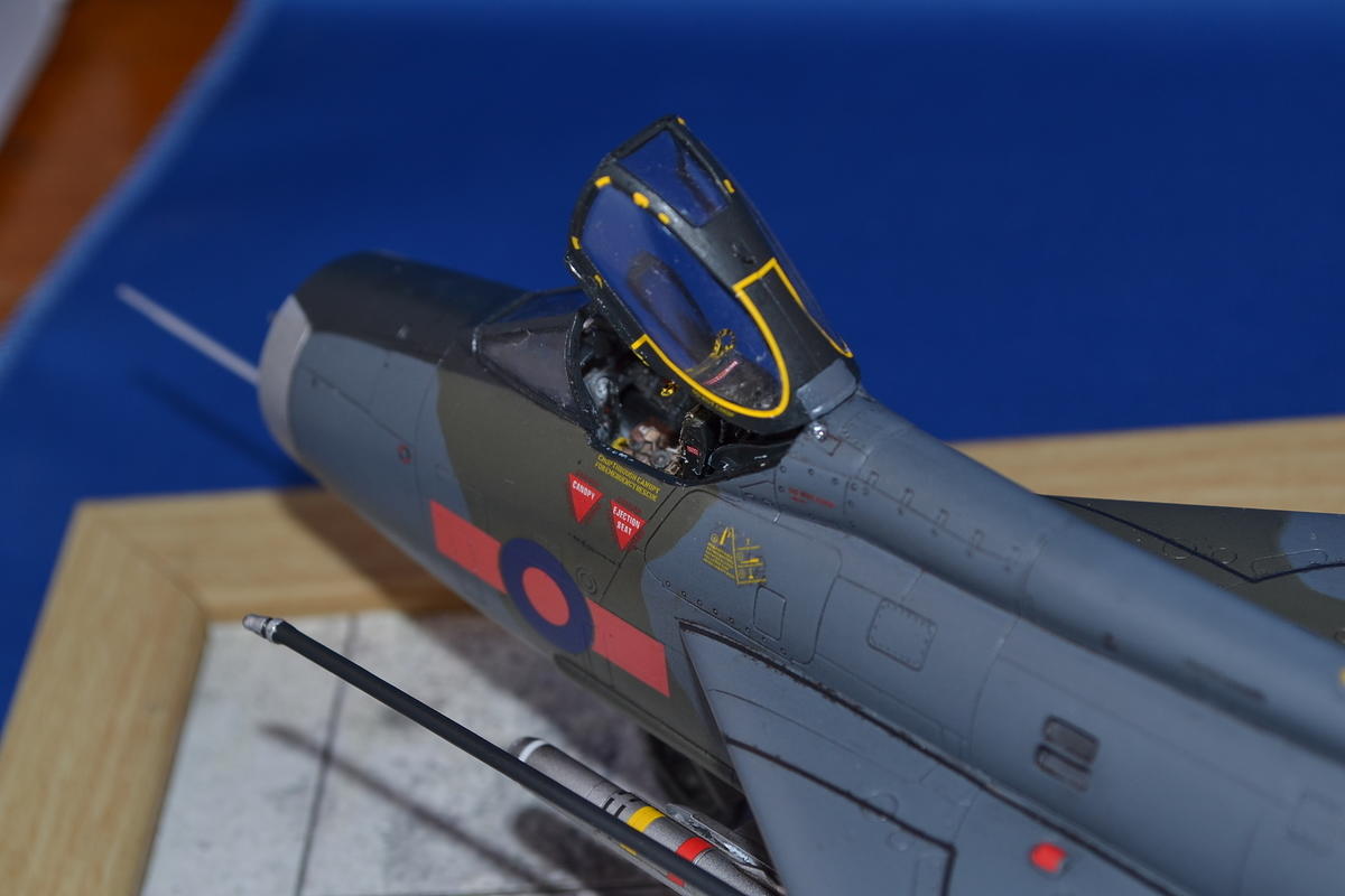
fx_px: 3082
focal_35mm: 82
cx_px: 672
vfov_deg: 16.6
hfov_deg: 24.6
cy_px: 448
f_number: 8
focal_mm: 55
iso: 100
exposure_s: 1/60
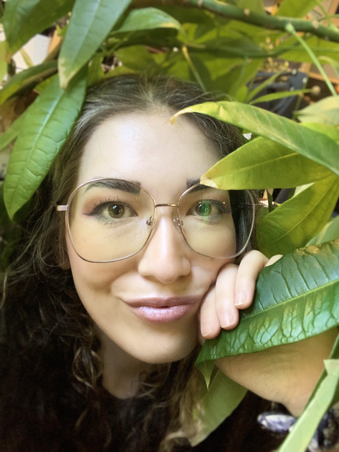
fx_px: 418
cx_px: 170
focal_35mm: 32
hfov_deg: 44.2
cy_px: 226
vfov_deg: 56.8
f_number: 2.2
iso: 320
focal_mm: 2.87
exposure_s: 1/40
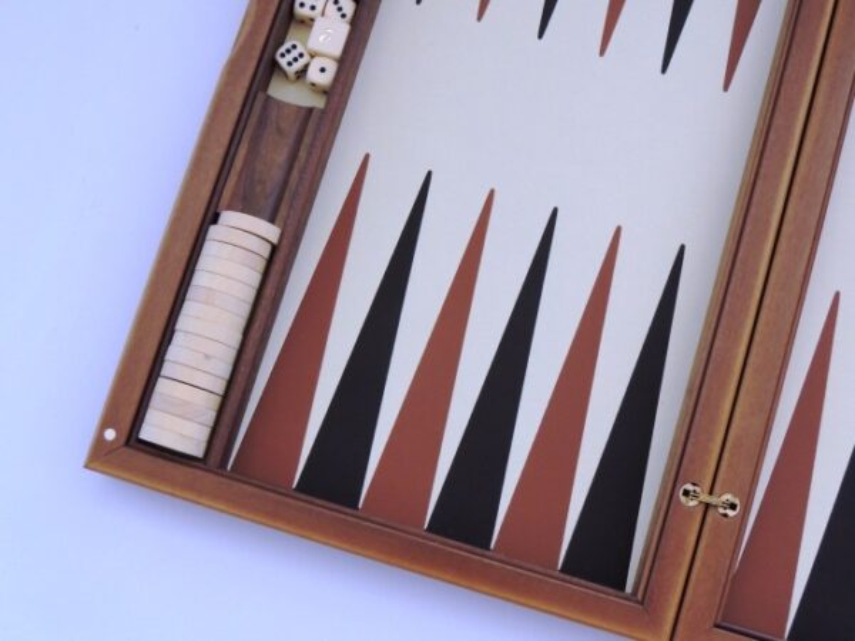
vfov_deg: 30.9
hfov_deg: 40.4
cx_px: 428
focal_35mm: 47
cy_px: 320
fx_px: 1161
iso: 400
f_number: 3.5
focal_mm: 8.3
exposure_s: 1/25
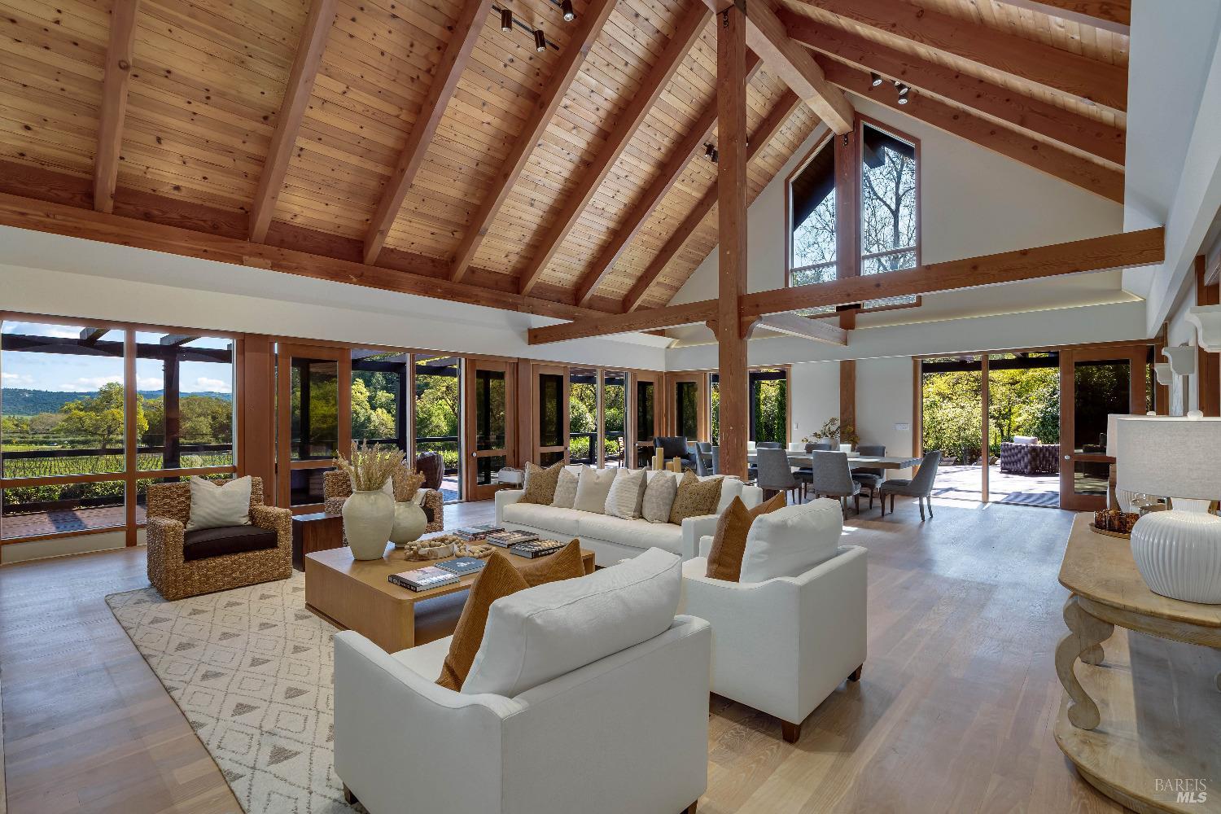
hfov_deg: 96.7
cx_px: 610
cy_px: 407
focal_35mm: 16
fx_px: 543
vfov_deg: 73.7
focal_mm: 16
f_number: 11
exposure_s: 1/125
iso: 320
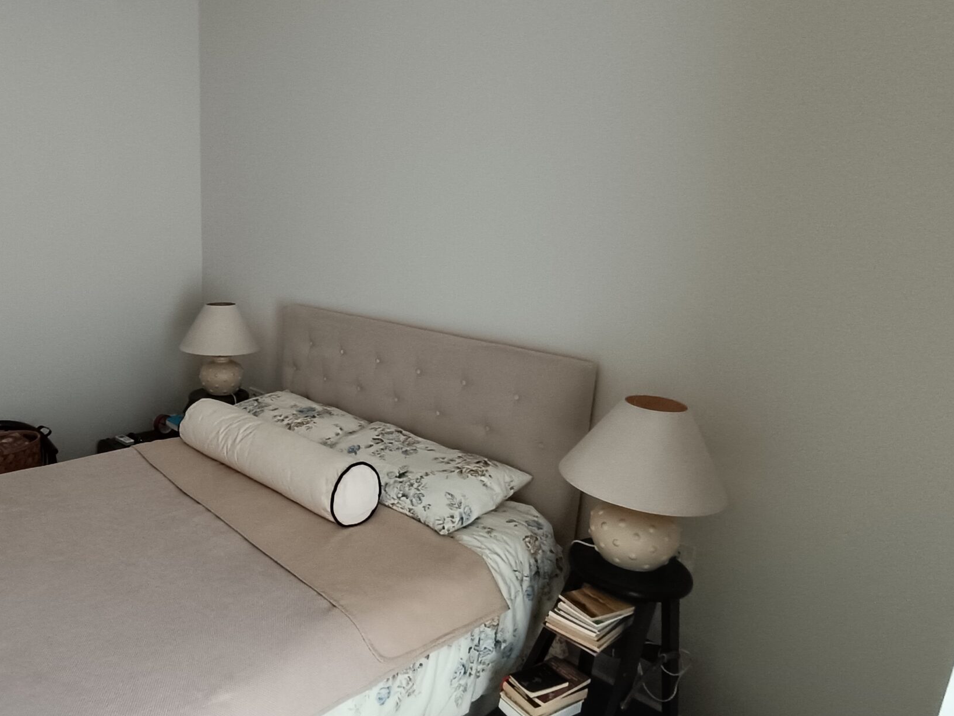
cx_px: 285
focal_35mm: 25
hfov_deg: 66.6
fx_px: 689
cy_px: 387
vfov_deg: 54.8
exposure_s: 1/50
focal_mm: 1.66
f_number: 2.2
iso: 300
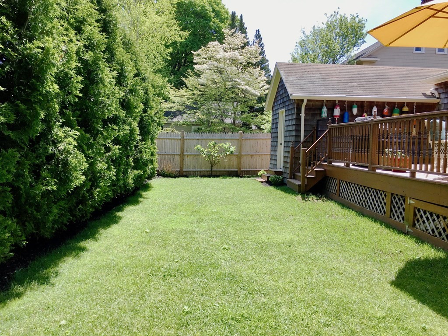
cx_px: 224
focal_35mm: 29
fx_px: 375
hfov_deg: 61.7
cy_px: 168
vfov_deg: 48.2
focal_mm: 4.15
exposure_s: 1/530
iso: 25
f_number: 2.2
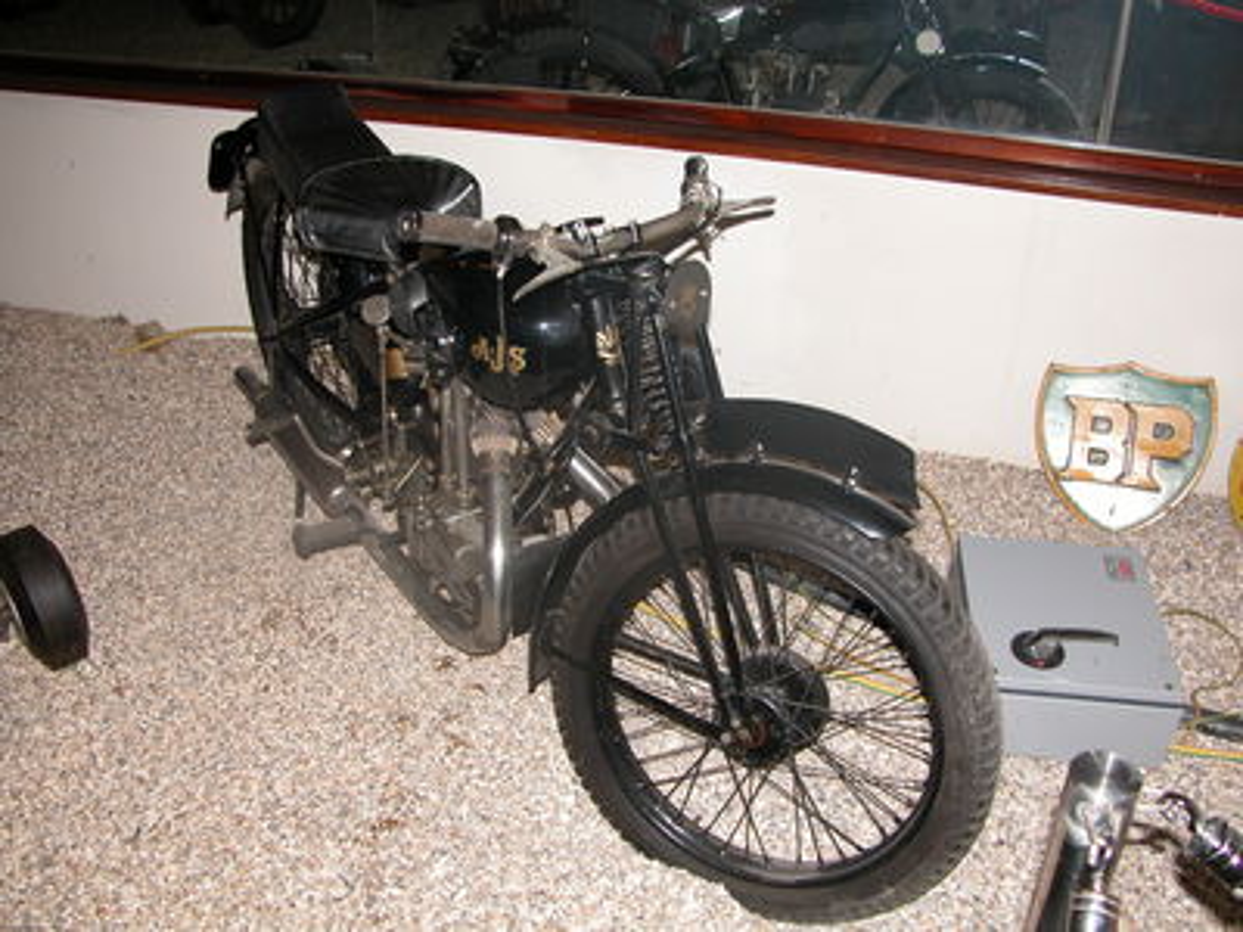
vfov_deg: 40.7
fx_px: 1257
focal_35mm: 35
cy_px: 466
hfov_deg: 52.6
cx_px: 622
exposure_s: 1/60
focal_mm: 8.9
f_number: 2.8
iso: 100
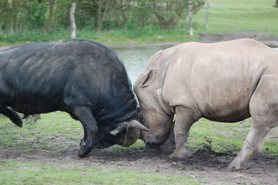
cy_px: 92
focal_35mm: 168
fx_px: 1295
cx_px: 139
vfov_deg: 8.1
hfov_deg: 12.3
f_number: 4.8
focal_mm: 112
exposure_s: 1/320
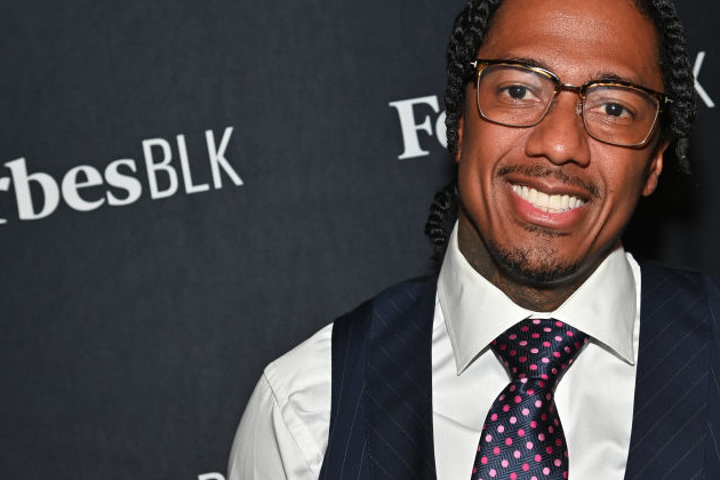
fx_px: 1560
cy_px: 254
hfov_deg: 25.8
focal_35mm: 78
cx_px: 517
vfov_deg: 17.5
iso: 400
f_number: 5.6
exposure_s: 1/125
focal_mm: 48
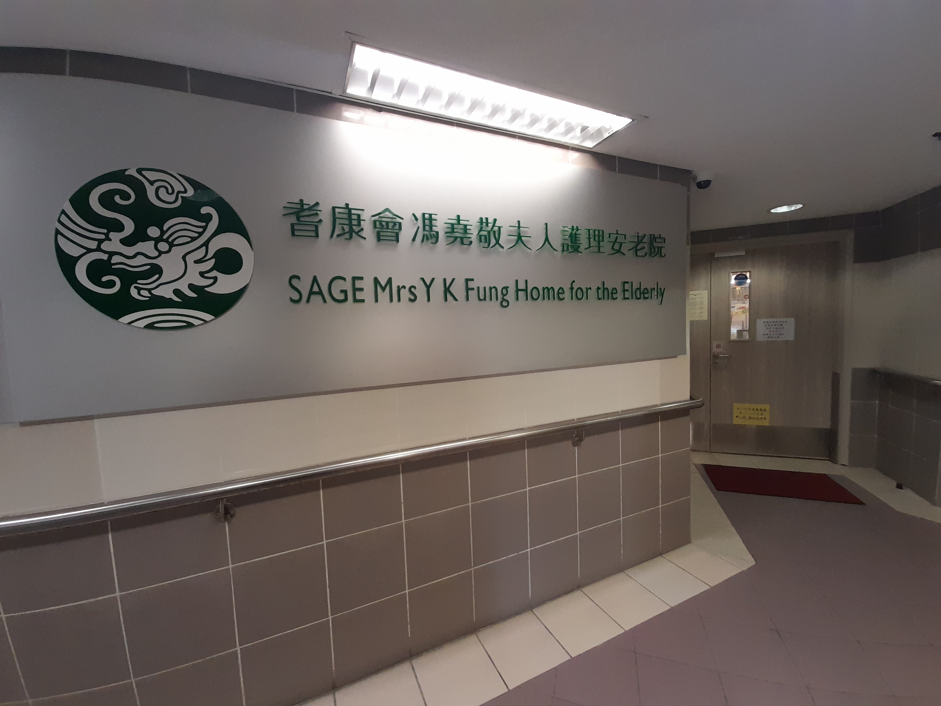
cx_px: 470
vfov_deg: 89.9
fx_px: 353
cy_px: 353
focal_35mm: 13
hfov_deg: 106.2
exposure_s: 1/50
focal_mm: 1.42
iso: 200
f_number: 2.2
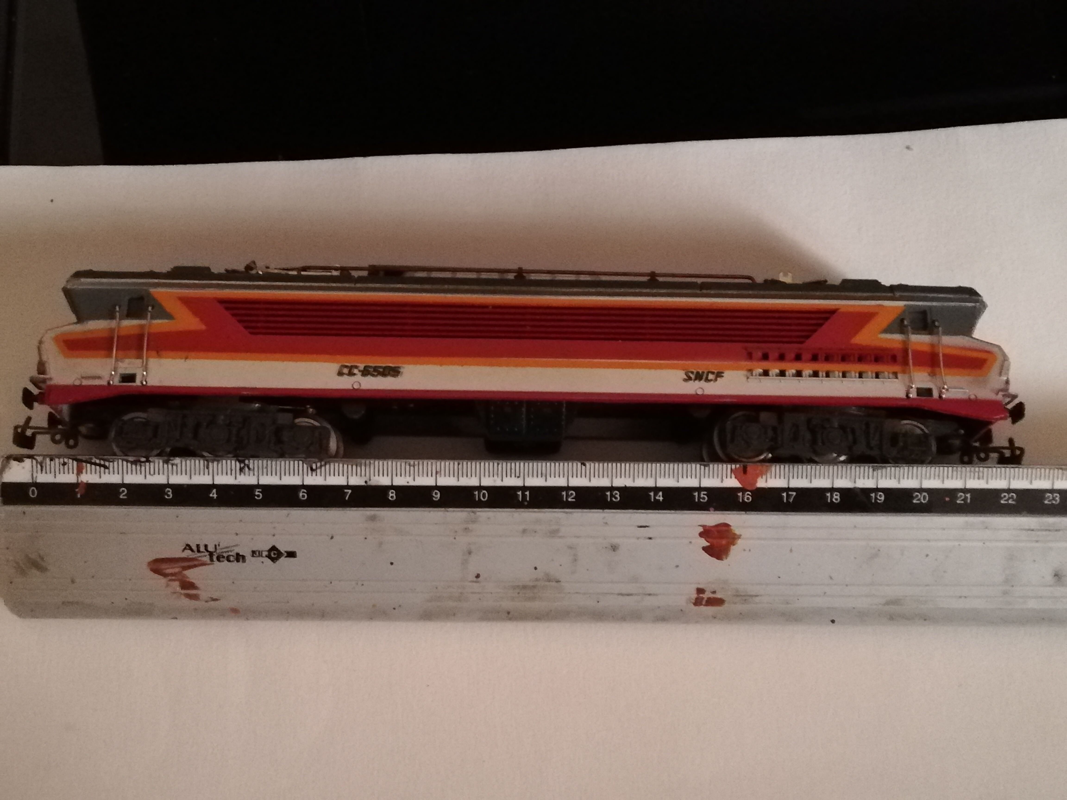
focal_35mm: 46
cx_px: 534
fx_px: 1418
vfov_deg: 31.5
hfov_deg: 41.2
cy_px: 400
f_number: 2.2
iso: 1600
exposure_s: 1/12.5
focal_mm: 3.81
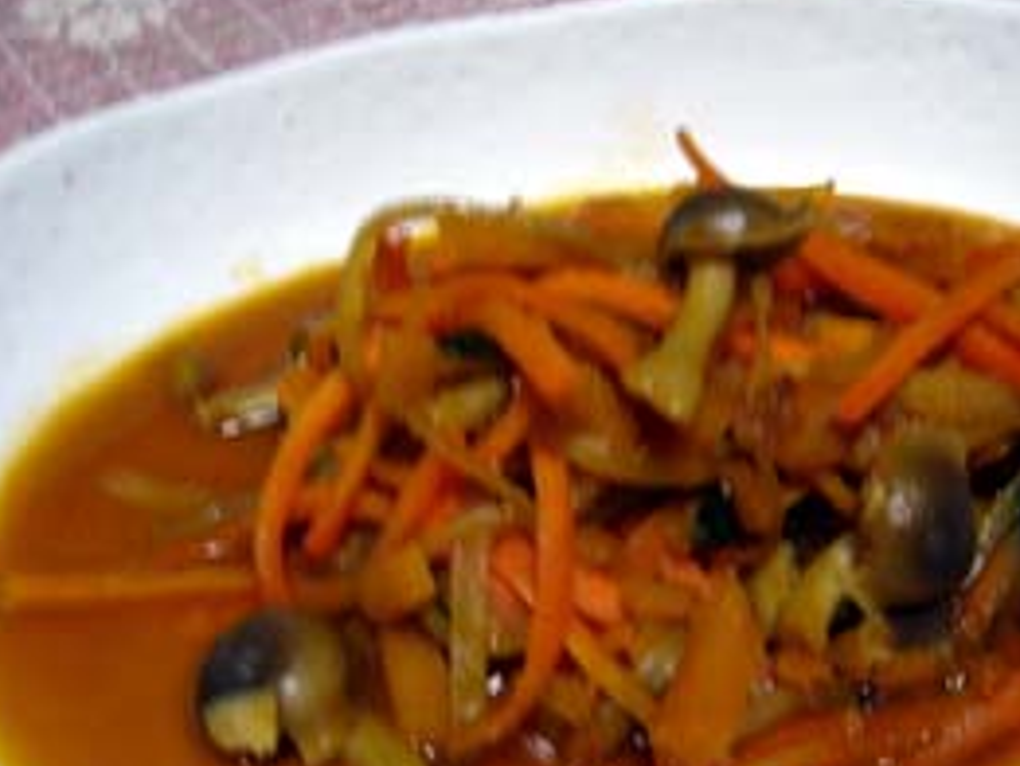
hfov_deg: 40.3
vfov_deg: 30.8
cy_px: 459
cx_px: 586
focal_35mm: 47
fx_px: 1386
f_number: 2.8
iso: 80
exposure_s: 1/8
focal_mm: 5.8
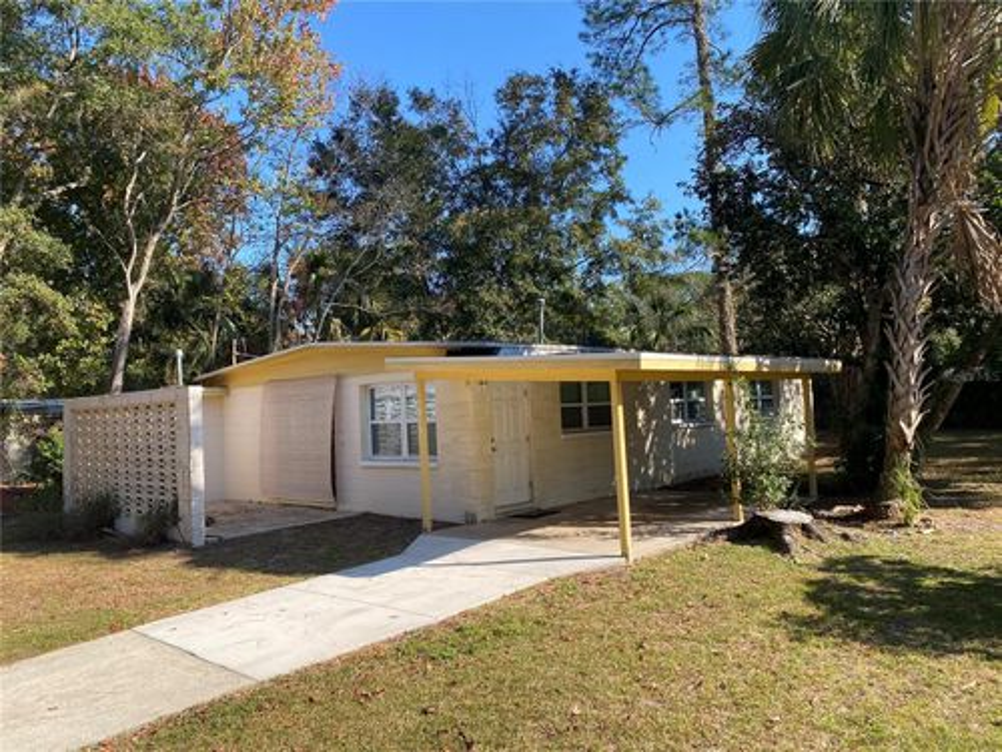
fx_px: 753
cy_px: 376
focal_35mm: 26
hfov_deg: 67.3
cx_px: 501
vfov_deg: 53.1
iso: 32
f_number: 1.8
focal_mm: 4.25
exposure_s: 1/1170
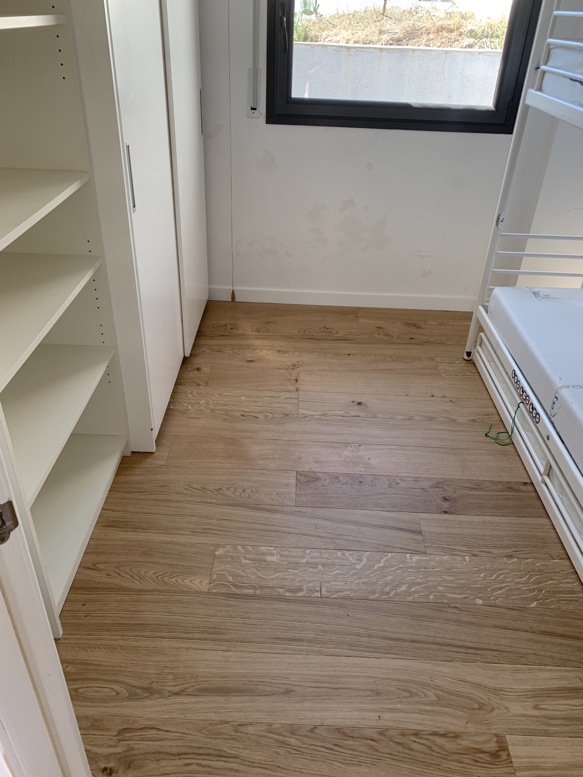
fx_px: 584
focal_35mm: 26
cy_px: 388
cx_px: 292
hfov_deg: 53.1
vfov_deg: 67.3
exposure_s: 1/122
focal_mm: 4.25
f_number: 1.8
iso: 40
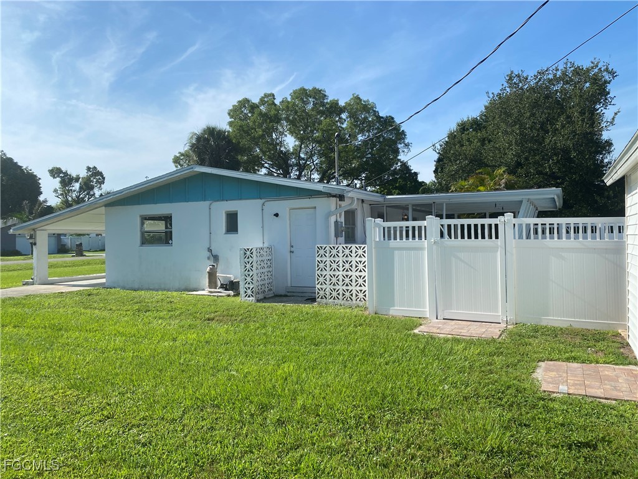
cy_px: 240
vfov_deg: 53.1
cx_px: 319
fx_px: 479
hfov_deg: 67.3
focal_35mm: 26
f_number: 1.8
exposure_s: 1/3300
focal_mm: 4.25
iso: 32
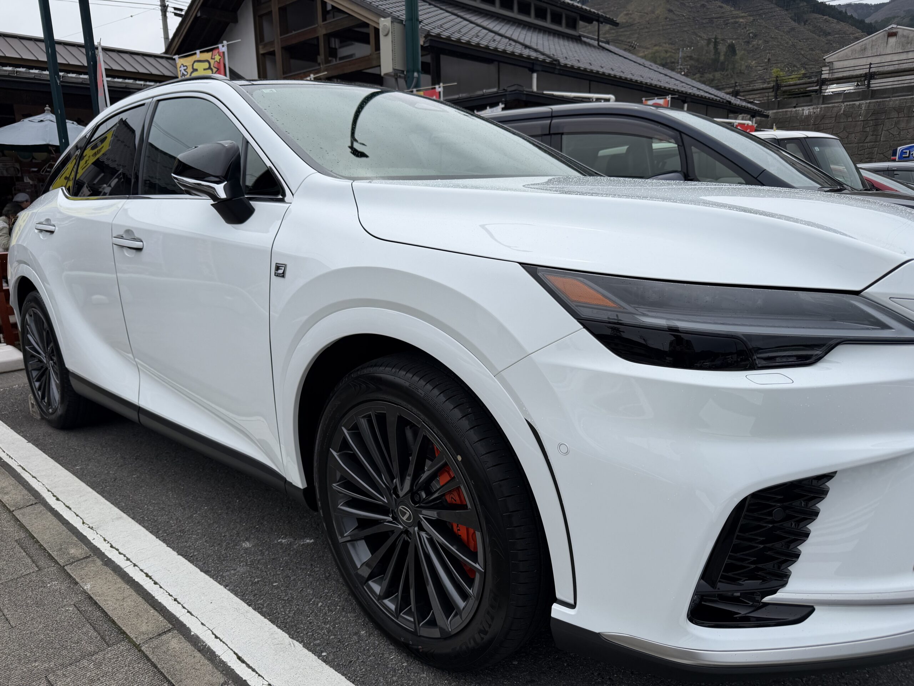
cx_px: 457
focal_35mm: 24
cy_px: 343
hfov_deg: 71.6
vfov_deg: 56.8
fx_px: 634
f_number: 1.78
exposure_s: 1/5714
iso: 80
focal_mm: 6.76
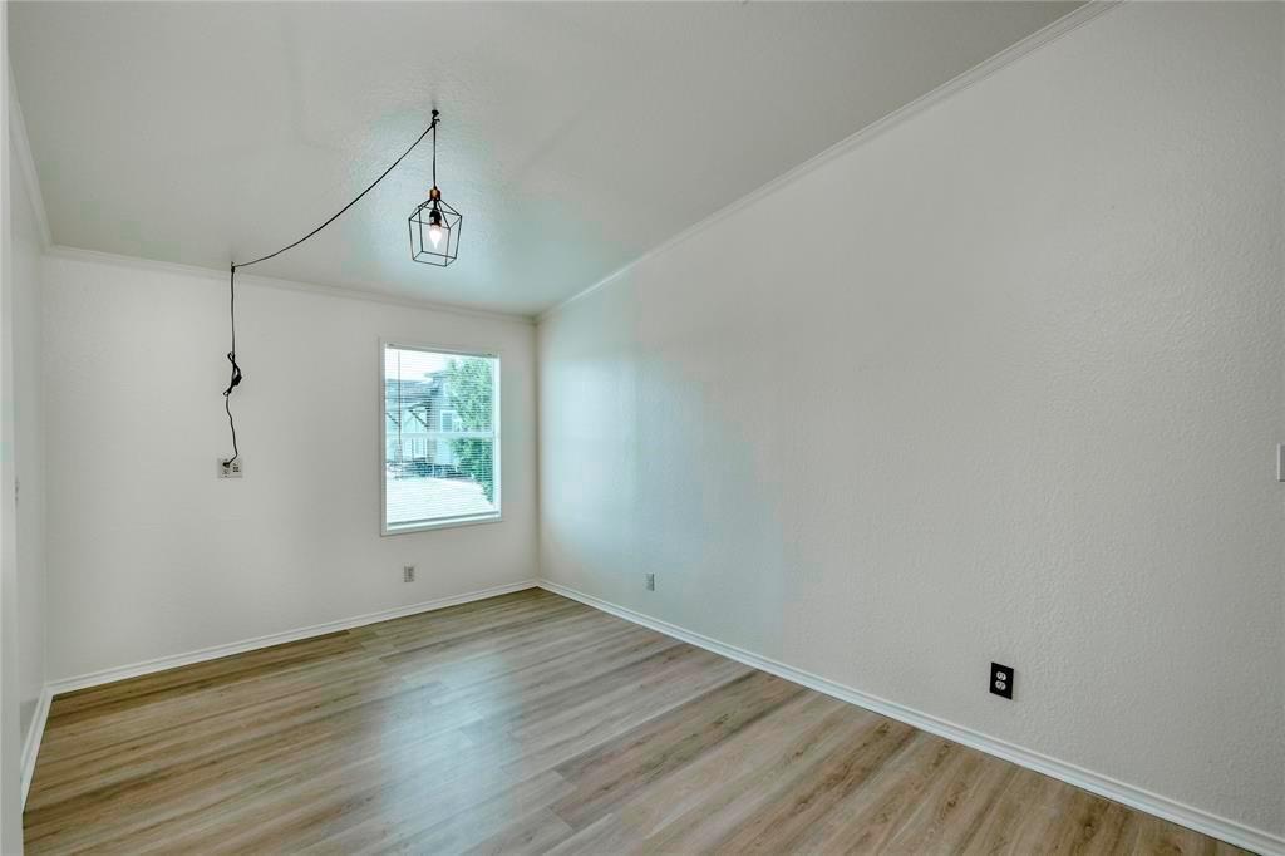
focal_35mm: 15
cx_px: 642
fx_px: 535
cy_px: 428
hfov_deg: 100.4
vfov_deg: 77.3
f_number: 8
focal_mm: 10
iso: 320
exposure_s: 1/45
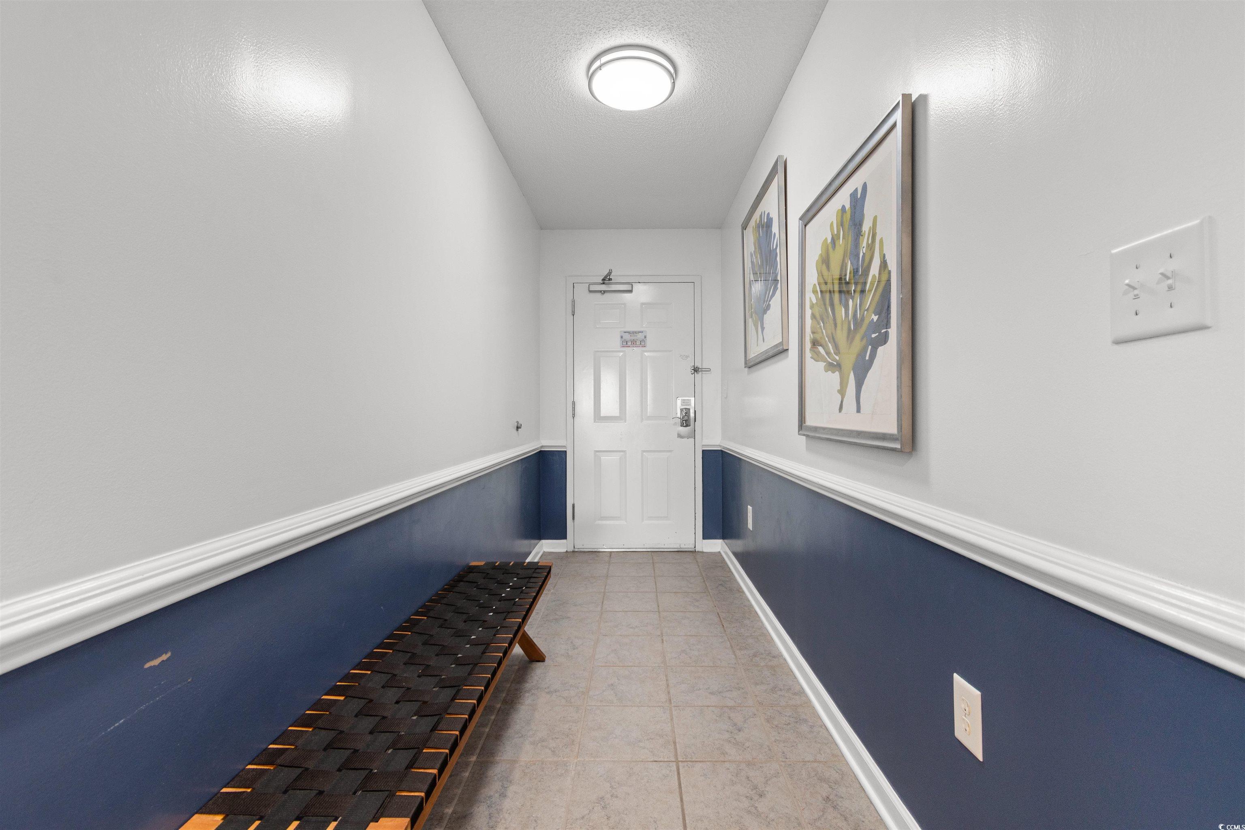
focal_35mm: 15
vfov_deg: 77.3
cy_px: 415
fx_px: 519
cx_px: 622
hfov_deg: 100.4
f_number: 4.5
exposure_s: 1.3
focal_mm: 10
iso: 100
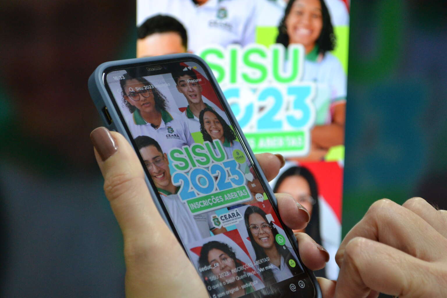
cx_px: 224
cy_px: 149
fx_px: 931
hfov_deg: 27.0
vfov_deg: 18.2
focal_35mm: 75
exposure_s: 1/60
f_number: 5.6
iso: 1600
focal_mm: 50
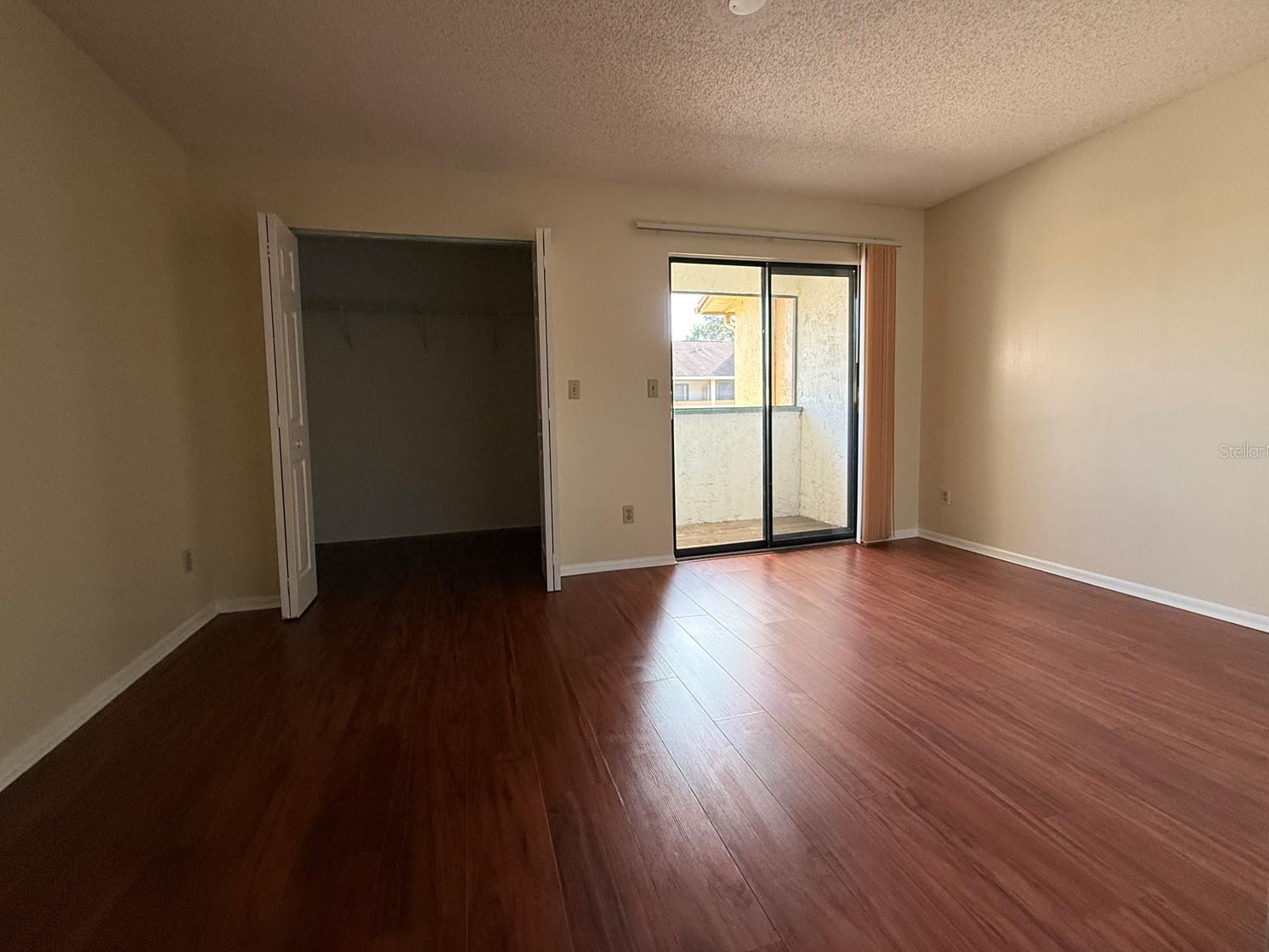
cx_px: 620
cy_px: 450
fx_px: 550
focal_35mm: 15
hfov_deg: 98.1
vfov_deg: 81.7
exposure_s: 1/99
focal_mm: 2.22
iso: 250
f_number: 2.2
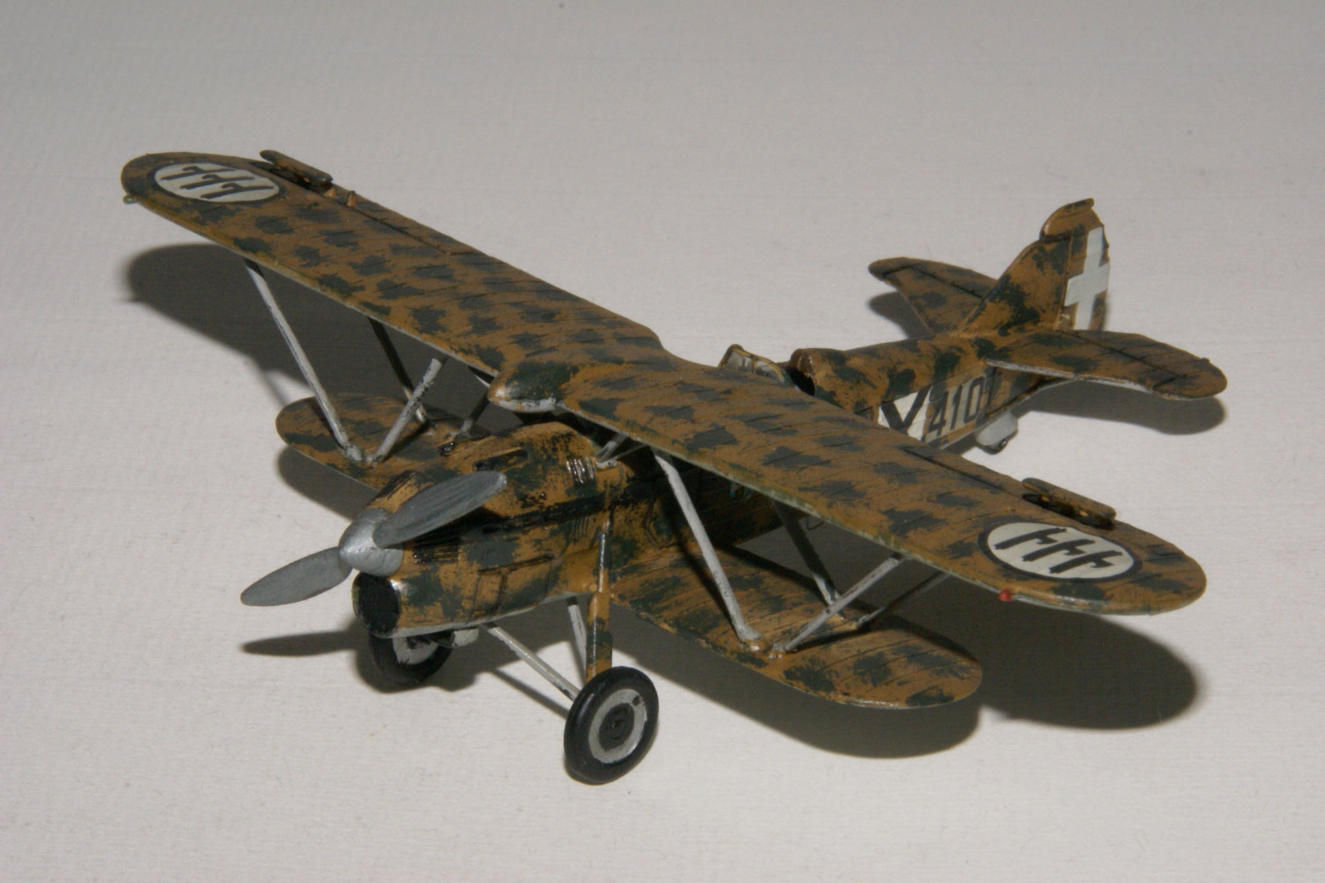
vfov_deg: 9.1
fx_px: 5520
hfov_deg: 13.7
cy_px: 442
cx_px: 662
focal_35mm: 150
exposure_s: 1/125
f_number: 36
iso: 400
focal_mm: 100
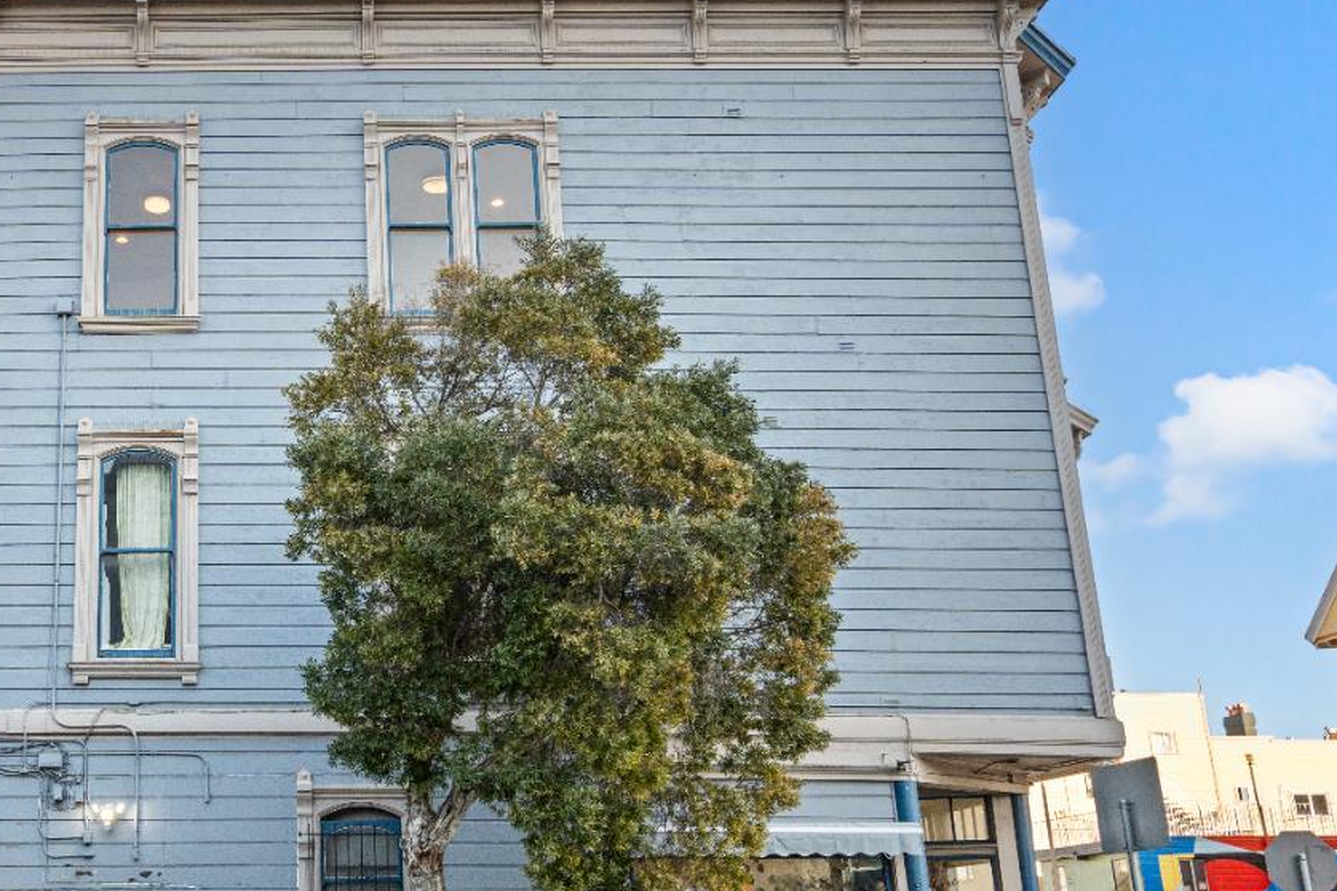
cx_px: 259
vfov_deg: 31.1
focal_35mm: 43
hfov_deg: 43.2
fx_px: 1597
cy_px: 525
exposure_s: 1/800
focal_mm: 24
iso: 800
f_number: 6.3
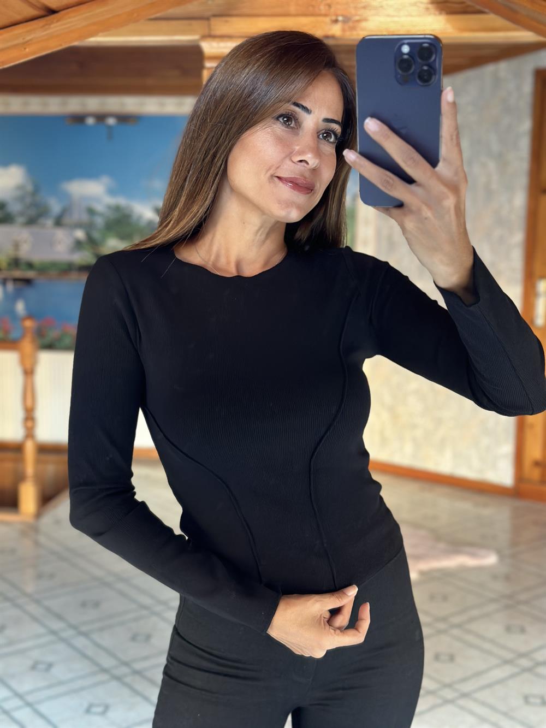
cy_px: 364
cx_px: 273
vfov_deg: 39.7
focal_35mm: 48
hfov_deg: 30.3
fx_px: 1009
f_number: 1.78
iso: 250
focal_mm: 6.86
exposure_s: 1/60
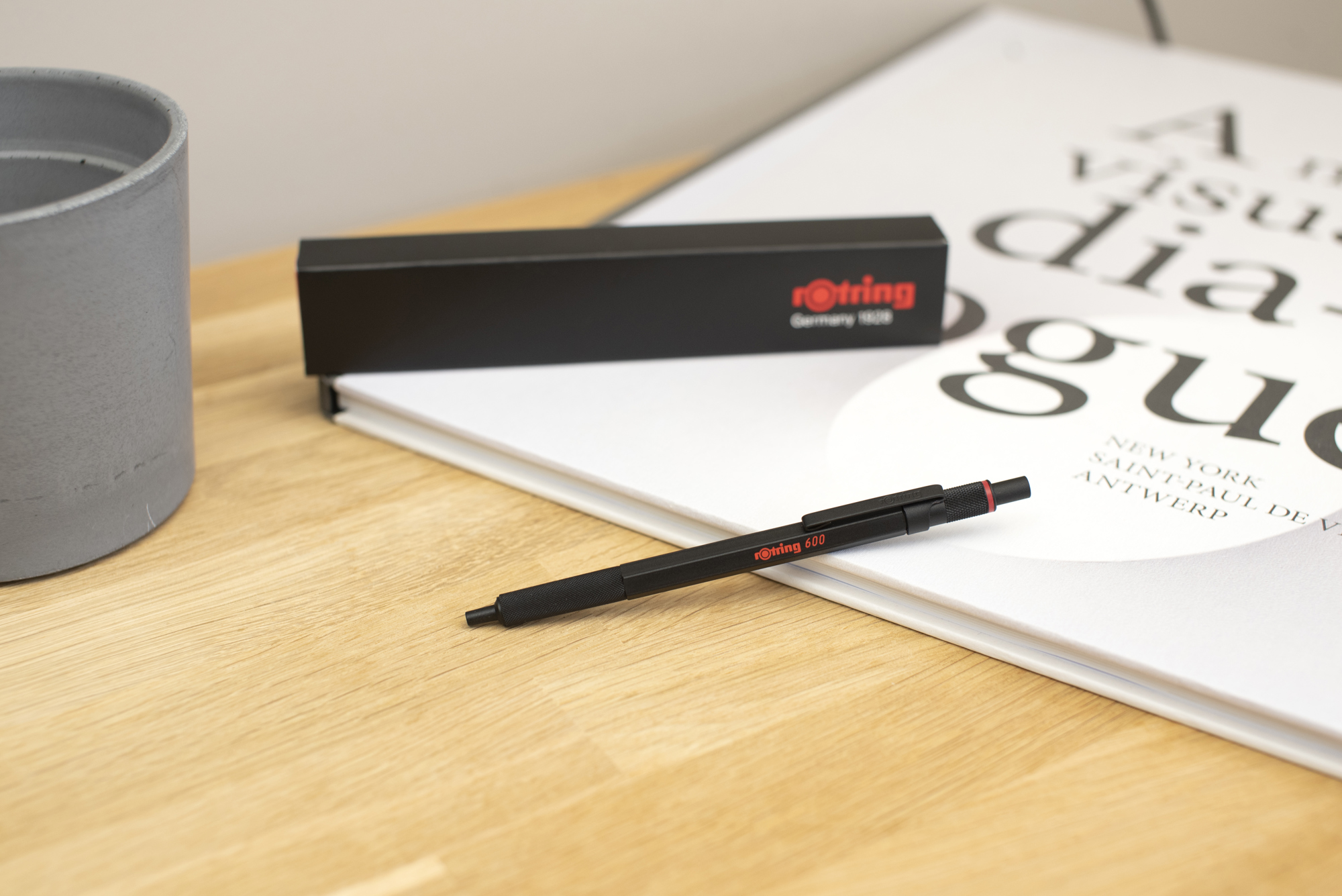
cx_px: 671
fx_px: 1864
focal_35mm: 50
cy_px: 448
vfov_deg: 27.0
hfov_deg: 39.6
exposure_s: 1/50
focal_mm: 50
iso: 640
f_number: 4.5
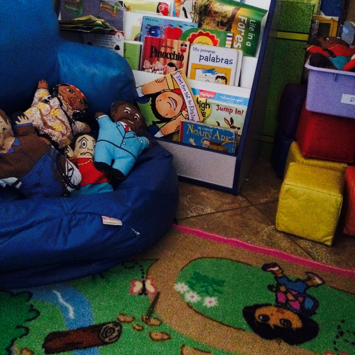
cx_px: 179
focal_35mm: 36
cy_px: 122
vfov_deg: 45.4
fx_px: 418
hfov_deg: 46.0
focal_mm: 4.12
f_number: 2.2
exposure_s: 1/15
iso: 800
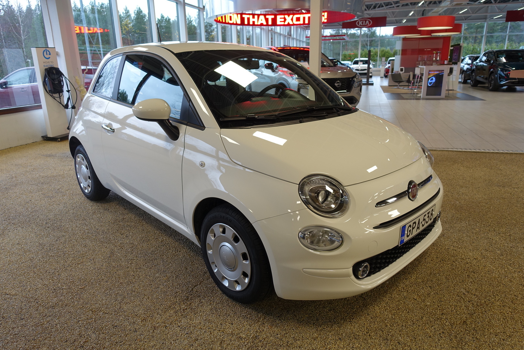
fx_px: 349
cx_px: 262
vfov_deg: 53.1
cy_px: 175
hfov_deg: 73.7
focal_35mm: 24
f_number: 2.8
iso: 125
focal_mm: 8.8
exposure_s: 1/30
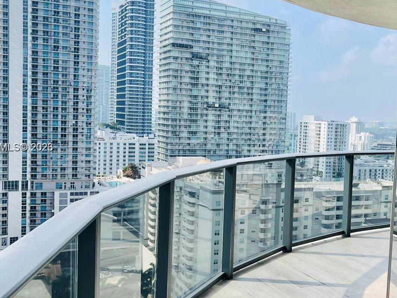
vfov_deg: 32.2
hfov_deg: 41.6
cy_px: 148
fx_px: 516
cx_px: 263
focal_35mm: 45
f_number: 1.6
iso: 32
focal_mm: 5.1
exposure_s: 1/2433
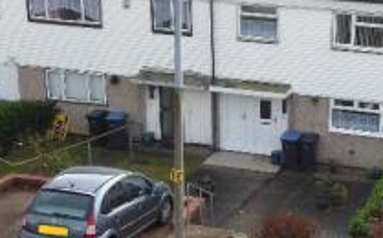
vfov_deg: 16.2
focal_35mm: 80
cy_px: 157
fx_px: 834
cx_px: 336
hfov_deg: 25.2
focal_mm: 4.7
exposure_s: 1/125
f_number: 3.4
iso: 80
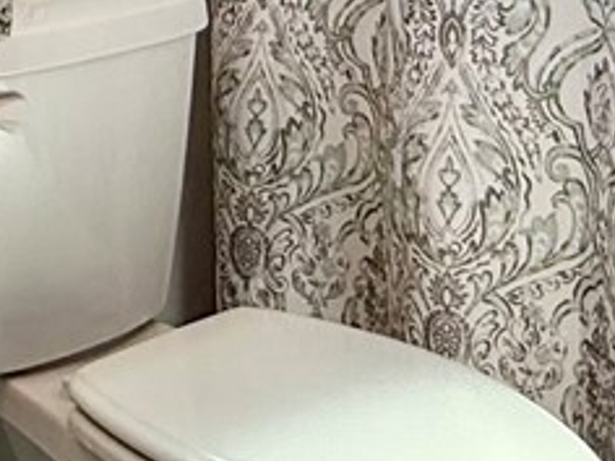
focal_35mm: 95
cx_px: -13
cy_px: -336
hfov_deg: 20.0
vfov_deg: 14.0
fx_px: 1688
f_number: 2.2
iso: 64
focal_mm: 2.22
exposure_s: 1/245
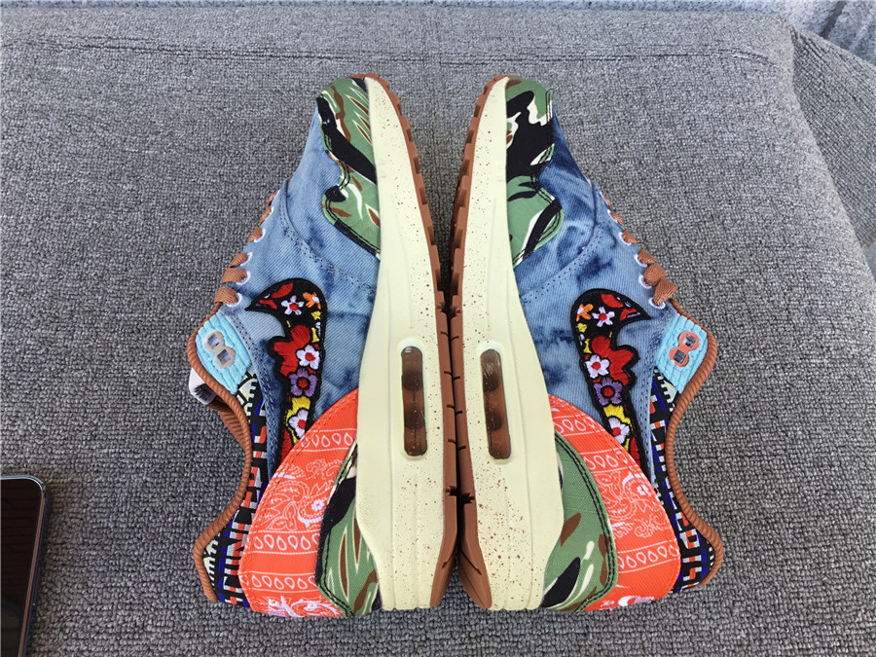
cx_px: 438
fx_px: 784
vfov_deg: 45.4
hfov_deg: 58.4
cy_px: 328
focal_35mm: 31
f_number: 2.4
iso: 25
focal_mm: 3.3
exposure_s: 1/118
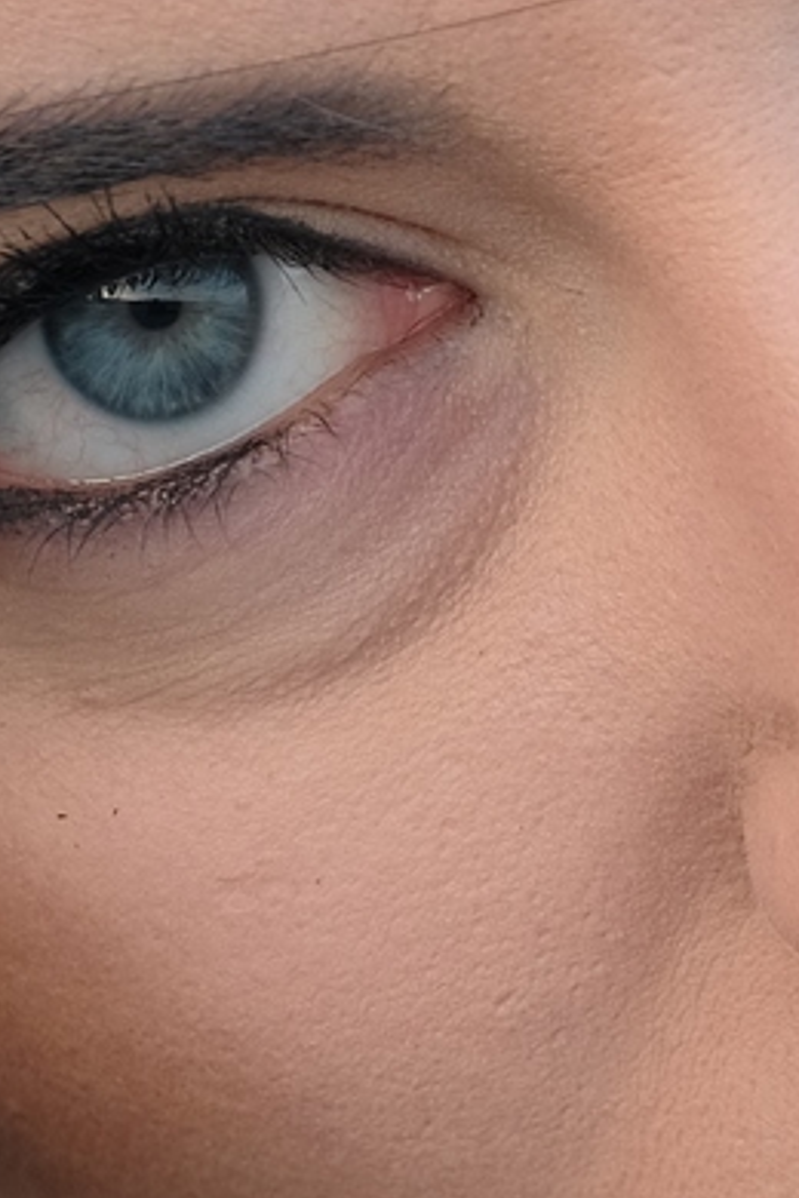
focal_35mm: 1104
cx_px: 1180
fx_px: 36751
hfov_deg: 1.2
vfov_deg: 1.9
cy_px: 852
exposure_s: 1/90
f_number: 4
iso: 200
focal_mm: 140
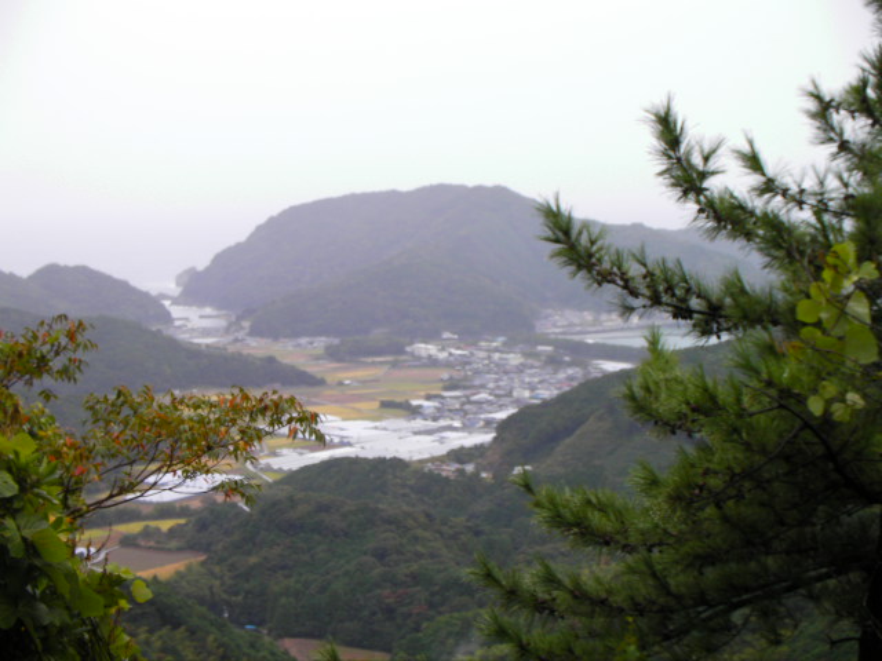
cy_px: 330
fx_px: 1885
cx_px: 441
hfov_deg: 26.3
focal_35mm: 74
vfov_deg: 19.9
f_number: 3.7
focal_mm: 12.4
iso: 50
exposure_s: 1/85.5
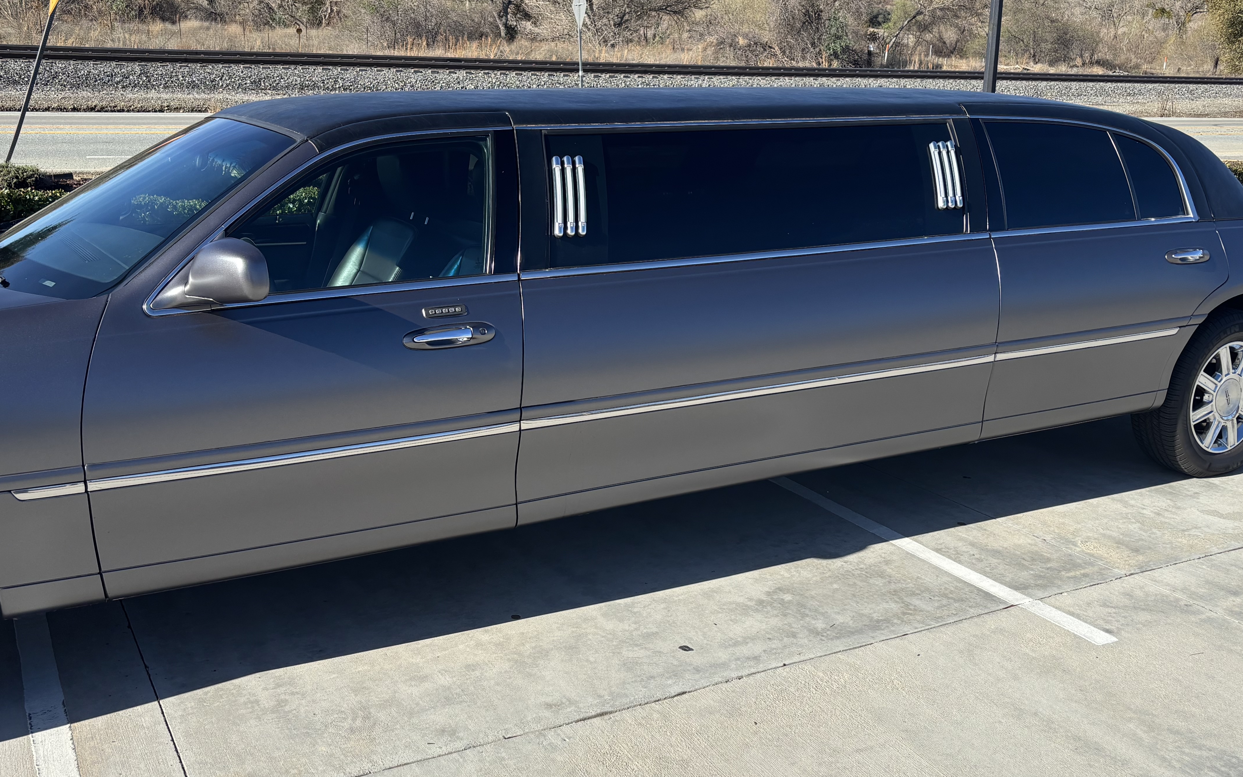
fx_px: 1253
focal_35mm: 37
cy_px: 334
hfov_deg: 52.7
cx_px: 627
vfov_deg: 34.4
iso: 50
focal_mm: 5.96
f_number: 1.6
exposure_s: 1/2398
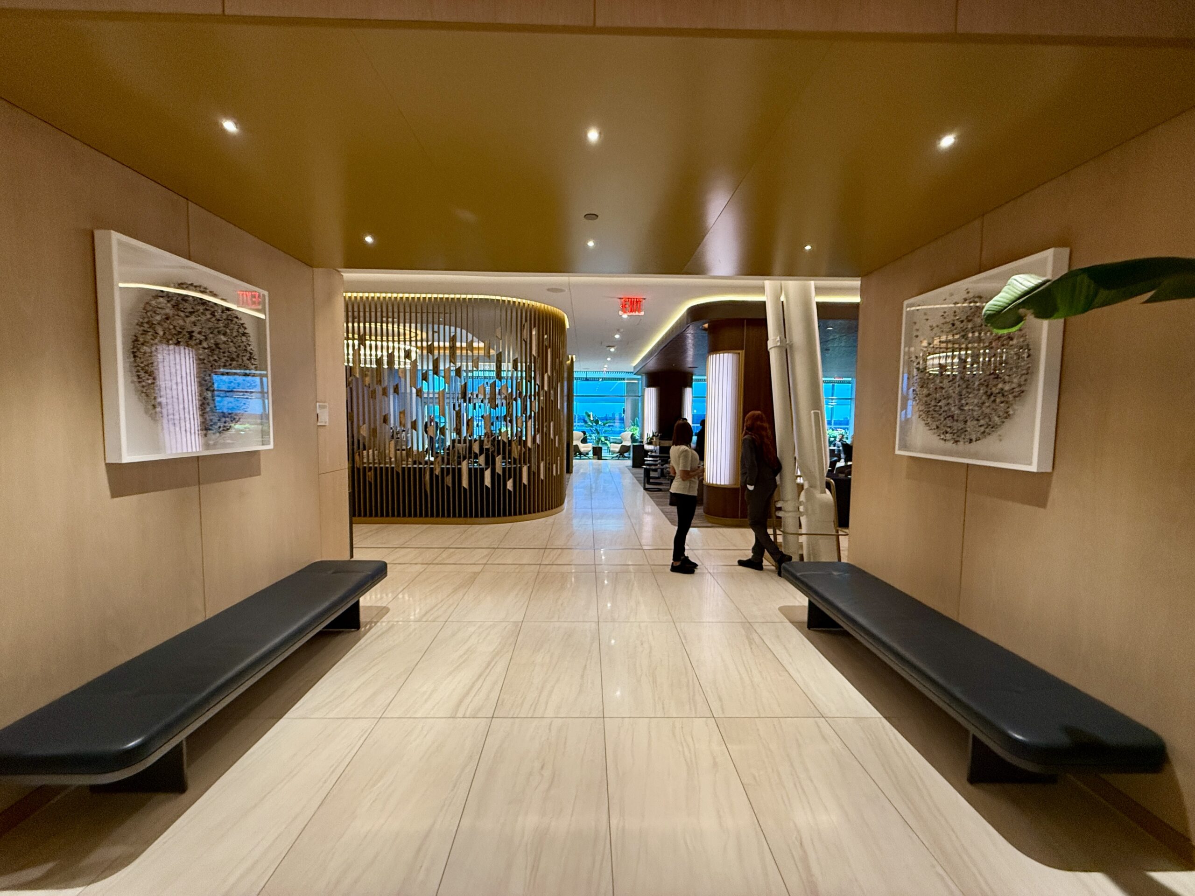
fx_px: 483
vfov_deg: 85.7
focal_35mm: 14
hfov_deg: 102.1
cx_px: 598
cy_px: 448
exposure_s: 1/60
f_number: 2.2
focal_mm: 2.22
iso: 250
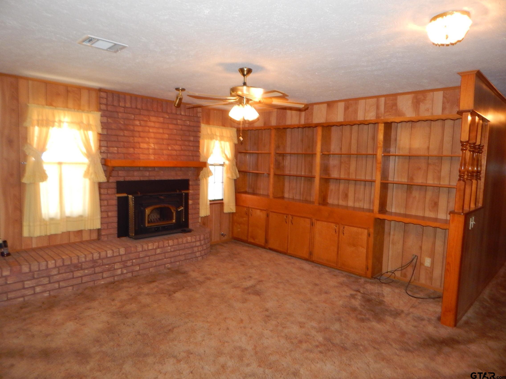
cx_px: 253
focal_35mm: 22
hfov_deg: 76.4
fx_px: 322
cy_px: 190
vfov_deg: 61.1
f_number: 3
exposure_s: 1/30
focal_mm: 4
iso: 220
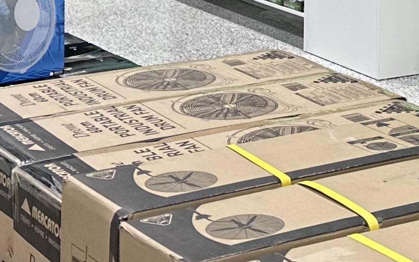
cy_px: -186
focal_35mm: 128
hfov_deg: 16.0
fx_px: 1462
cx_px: 400
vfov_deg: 9.8
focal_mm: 6.86
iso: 100
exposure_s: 1/75
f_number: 1.78
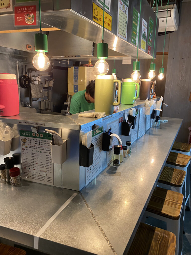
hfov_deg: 53.1
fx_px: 191
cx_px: 96
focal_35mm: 26
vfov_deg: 67.3
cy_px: 128
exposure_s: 1/60
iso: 125
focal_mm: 4.25
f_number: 1.8
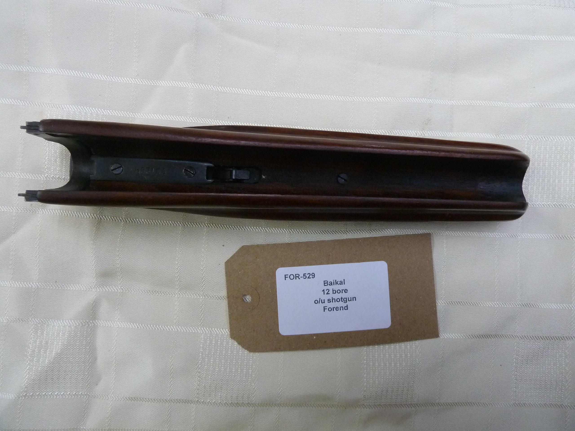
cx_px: 288
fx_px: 415
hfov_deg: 69.4
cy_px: 216
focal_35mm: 25
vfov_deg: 54.9
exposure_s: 1/30
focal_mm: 4.1
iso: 320
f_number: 3.3
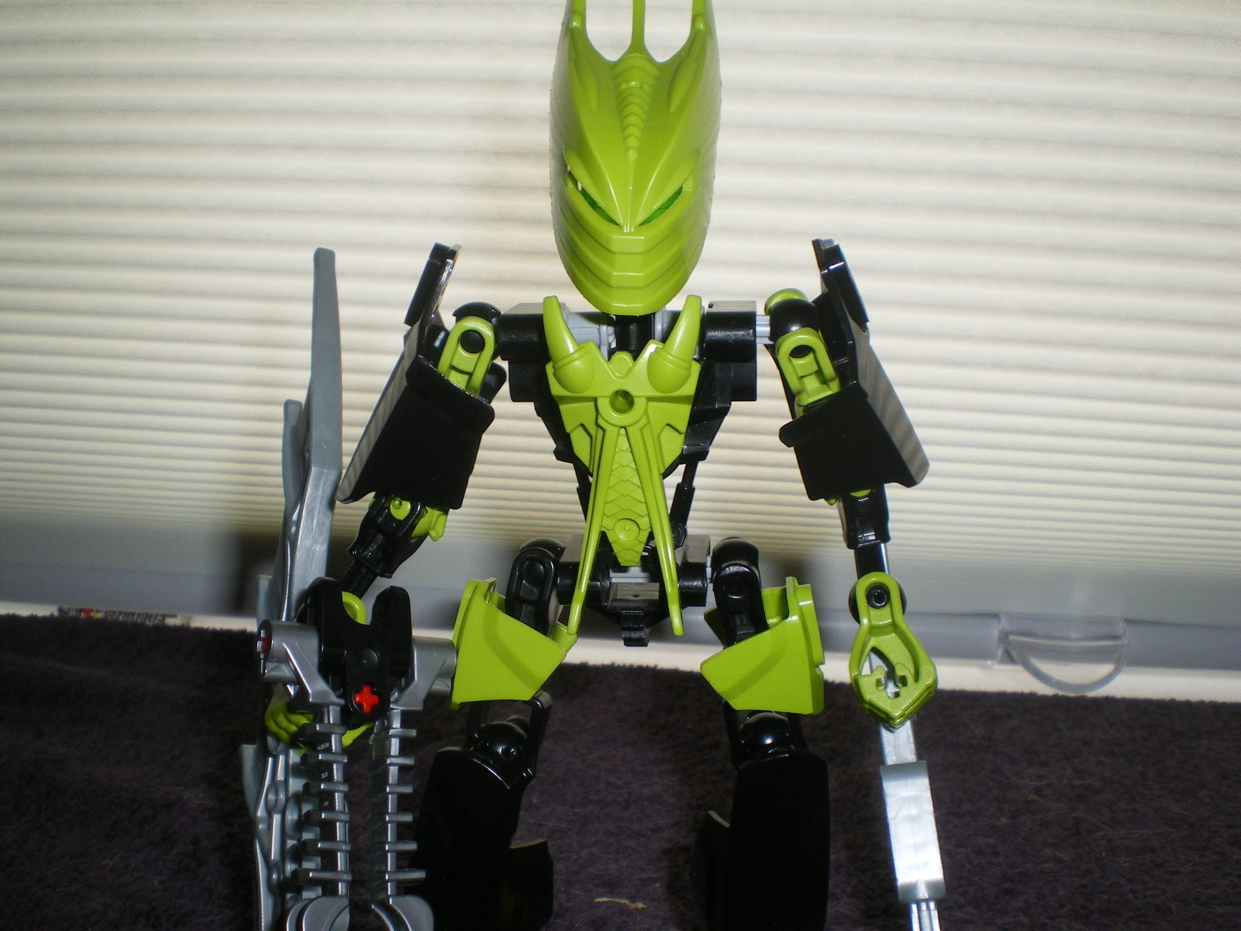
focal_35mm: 38
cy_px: 466
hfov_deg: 49.0
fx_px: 1362
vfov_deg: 37.7
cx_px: 620
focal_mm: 6.3
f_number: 4.6
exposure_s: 1/50
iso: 100
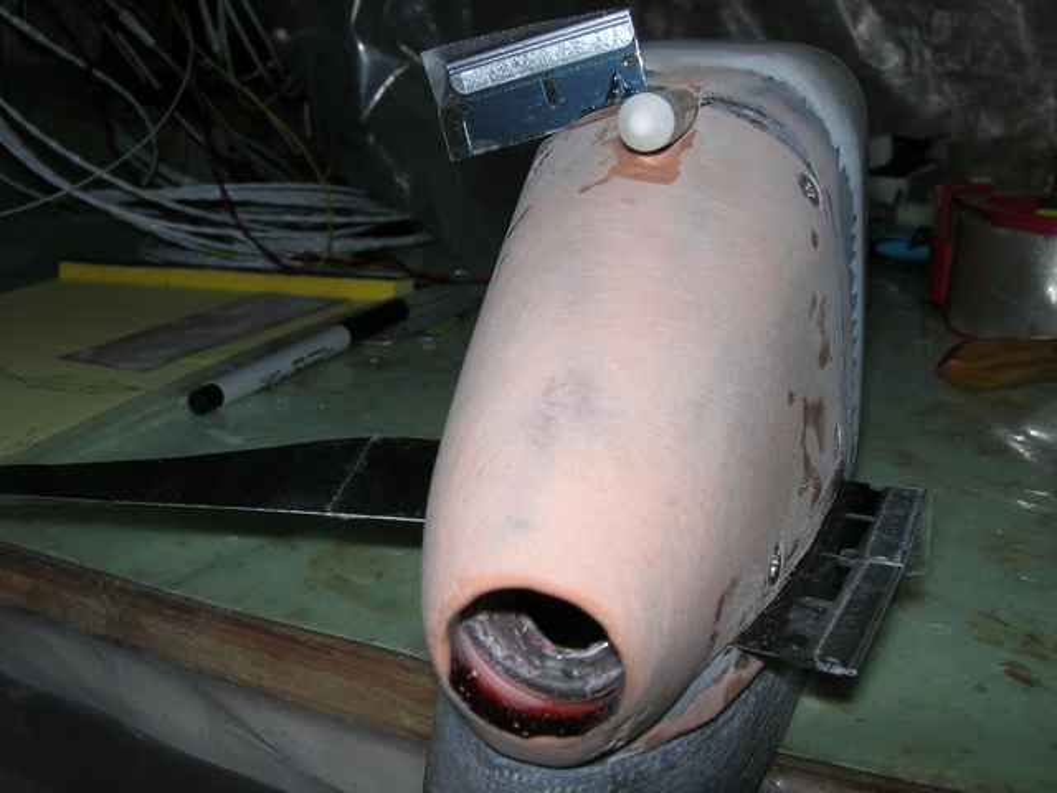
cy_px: 396
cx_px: 528
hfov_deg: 49.0
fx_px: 1160
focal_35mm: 38
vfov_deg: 37.7
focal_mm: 7.8
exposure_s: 1/60.1
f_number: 4.8
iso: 64
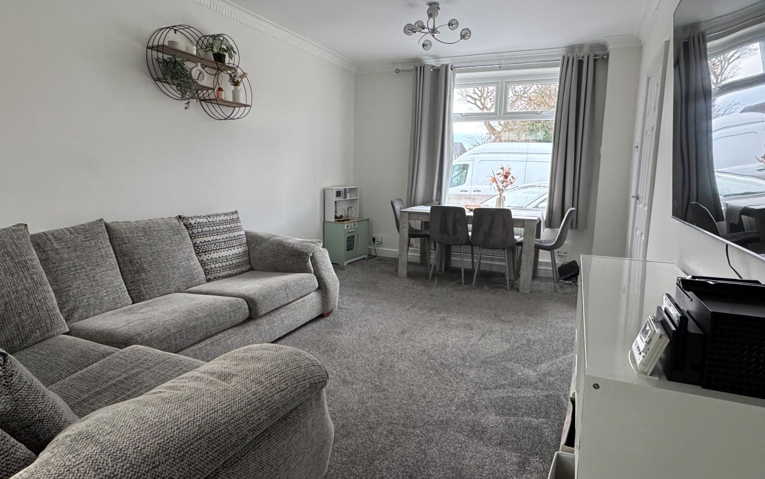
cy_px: 228
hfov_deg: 82.3
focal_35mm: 21
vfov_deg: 57.3
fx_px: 438
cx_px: 382
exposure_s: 1/99
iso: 250
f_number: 2.2
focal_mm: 2.22
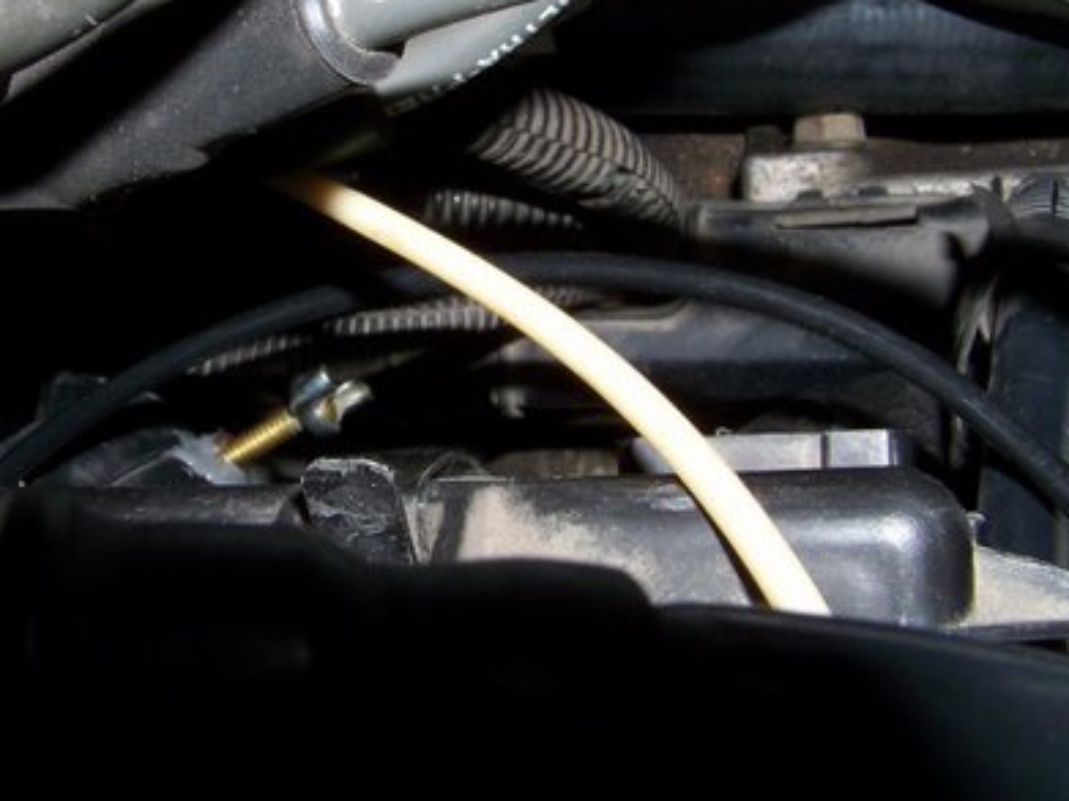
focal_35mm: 59
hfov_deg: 32.5
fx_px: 1821
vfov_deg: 24.7
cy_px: 290
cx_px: 388
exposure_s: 1/20
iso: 64
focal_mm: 5.85
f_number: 8
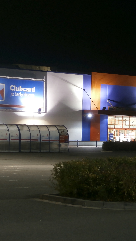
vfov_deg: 21.1
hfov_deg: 11.9
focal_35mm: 101
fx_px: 648
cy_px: 112
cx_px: 118
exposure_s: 1
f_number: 3.9
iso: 80
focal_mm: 10.7
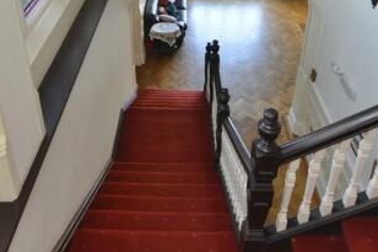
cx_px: 168
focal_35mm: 35
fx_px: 368
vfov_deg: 33.7
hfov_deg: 54.3
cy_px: -14
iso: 500
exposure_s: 1/60
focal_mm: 11
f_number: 4
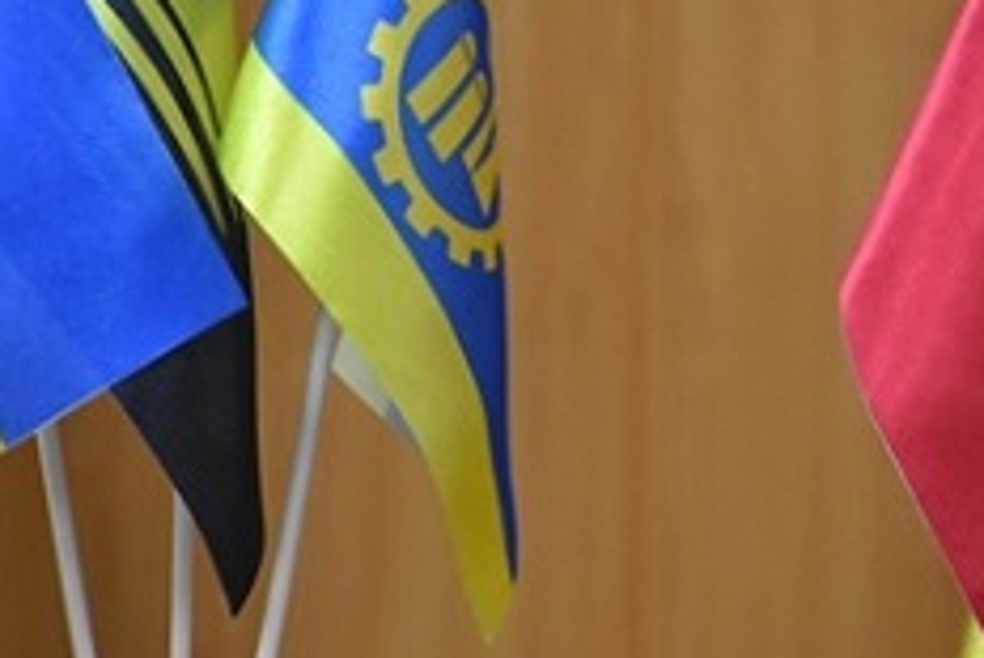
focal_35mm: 683
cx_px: 927
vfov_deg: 2.0
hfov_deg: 3.0
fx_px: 18680
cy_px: 206
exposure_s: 1/125
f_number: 5.6
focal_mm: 140
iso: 2200
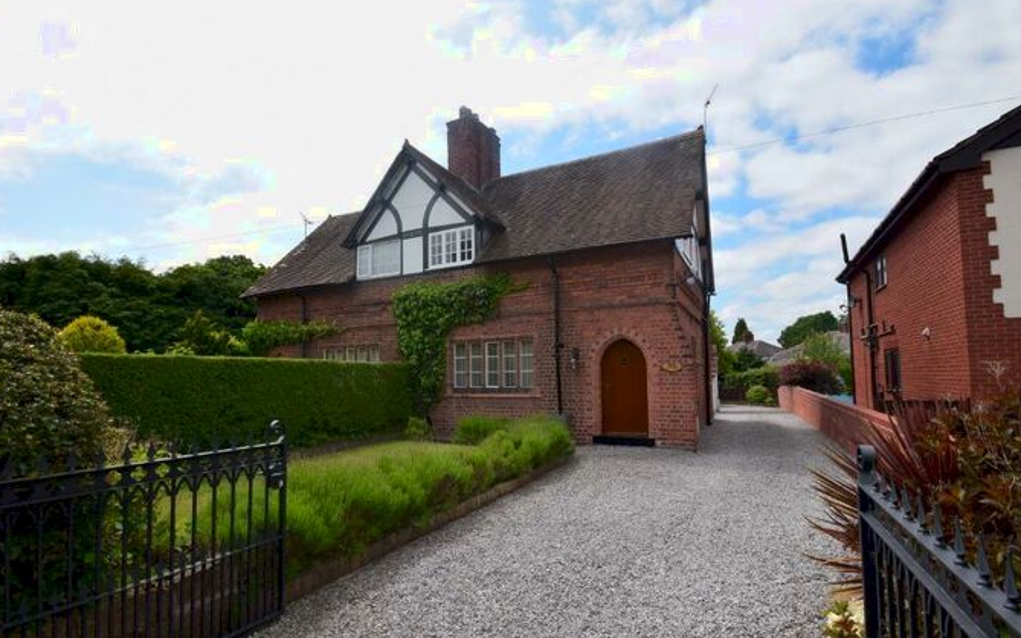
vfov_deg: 71.1
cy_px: 347
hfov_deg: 97.8
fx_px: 445
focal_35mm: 16
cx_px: 493
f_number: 11
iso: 400
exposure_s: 1/500
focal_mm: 10
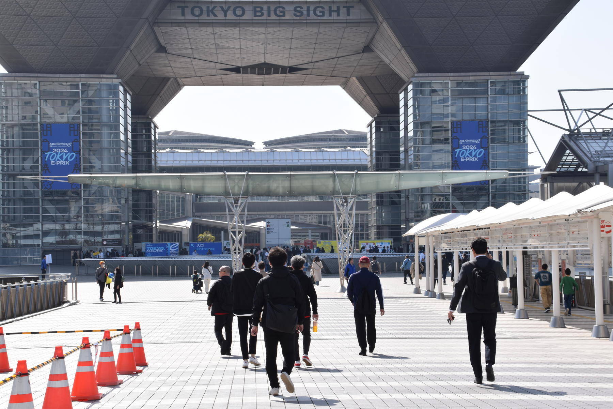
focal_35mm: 75
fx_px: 1277
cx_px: 306
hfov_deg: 27.0
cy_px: 204
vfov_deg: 18.2
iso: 200
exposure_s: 1/125
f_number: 18
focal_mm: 50
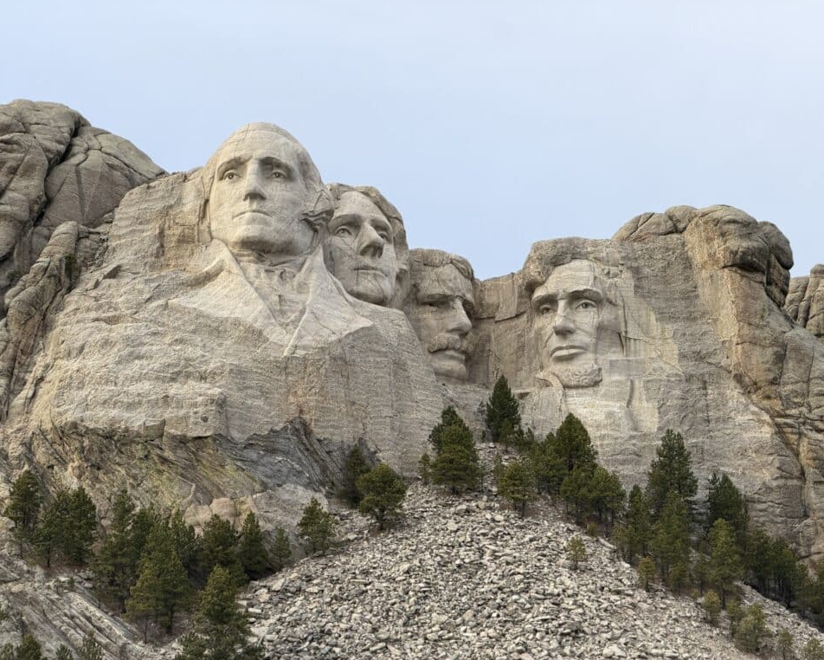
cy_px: 329
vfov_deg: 14.7
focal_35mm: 105
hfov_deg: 18.3
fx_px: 2561
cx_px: 438
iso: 64
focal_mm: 16.89
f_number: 2.8
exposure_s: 1/121
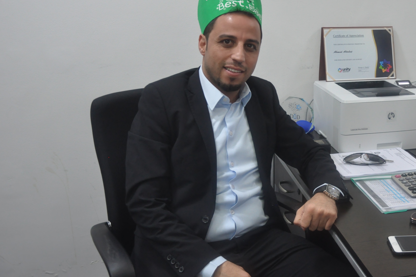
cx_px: 284
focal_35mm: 45
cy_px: 99
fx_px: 516
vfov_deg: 29.8
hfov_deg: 43.2
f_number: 3.8
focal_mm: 21
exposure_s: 1/80
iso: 800
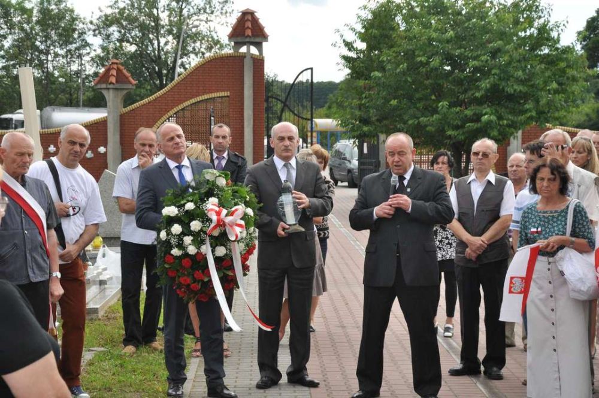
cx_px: 300
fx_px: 1446
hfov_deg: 23.4
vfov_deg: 15.7
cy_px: 199
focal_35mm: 87
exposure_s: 1/200
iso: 200
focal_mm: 58
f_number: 10
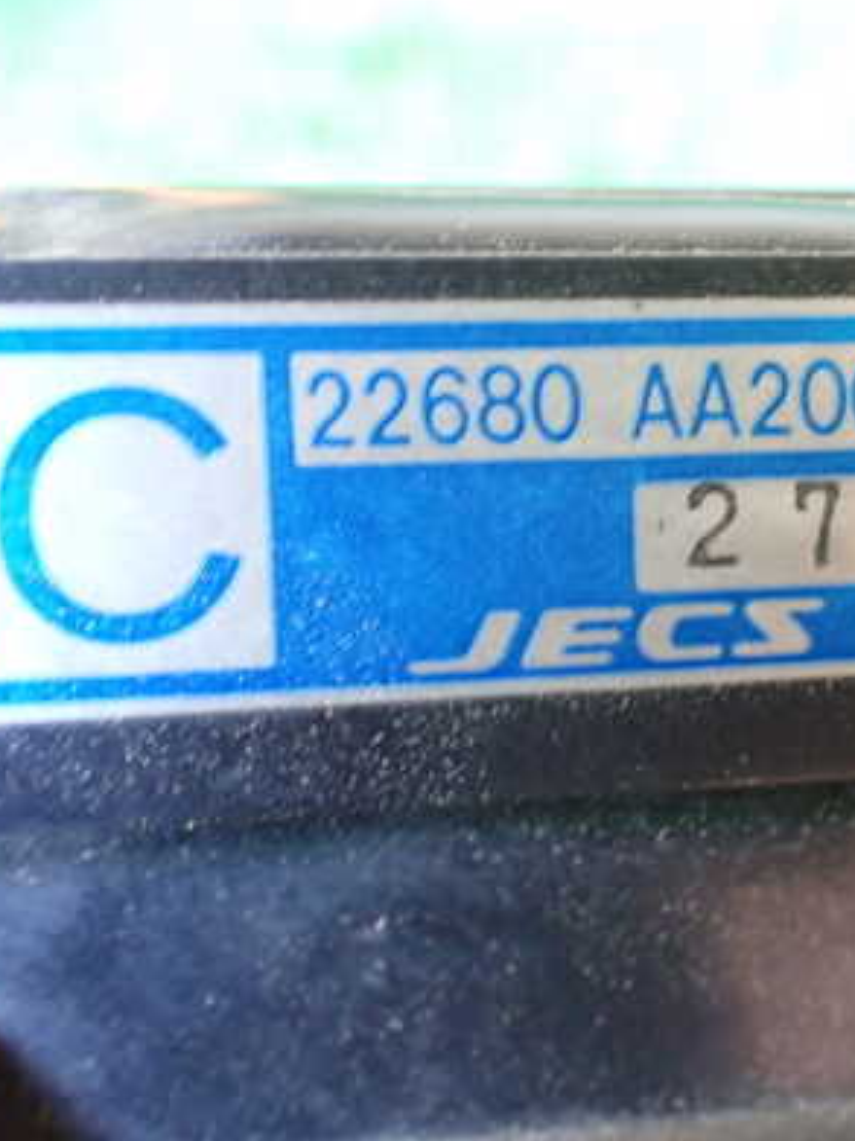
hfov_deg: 30.4
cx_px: 741
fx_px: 1516
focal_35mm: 46
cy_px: 517
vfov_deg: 41.2
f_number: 2.3
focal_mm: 5.4
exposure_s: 1/30
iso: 1000
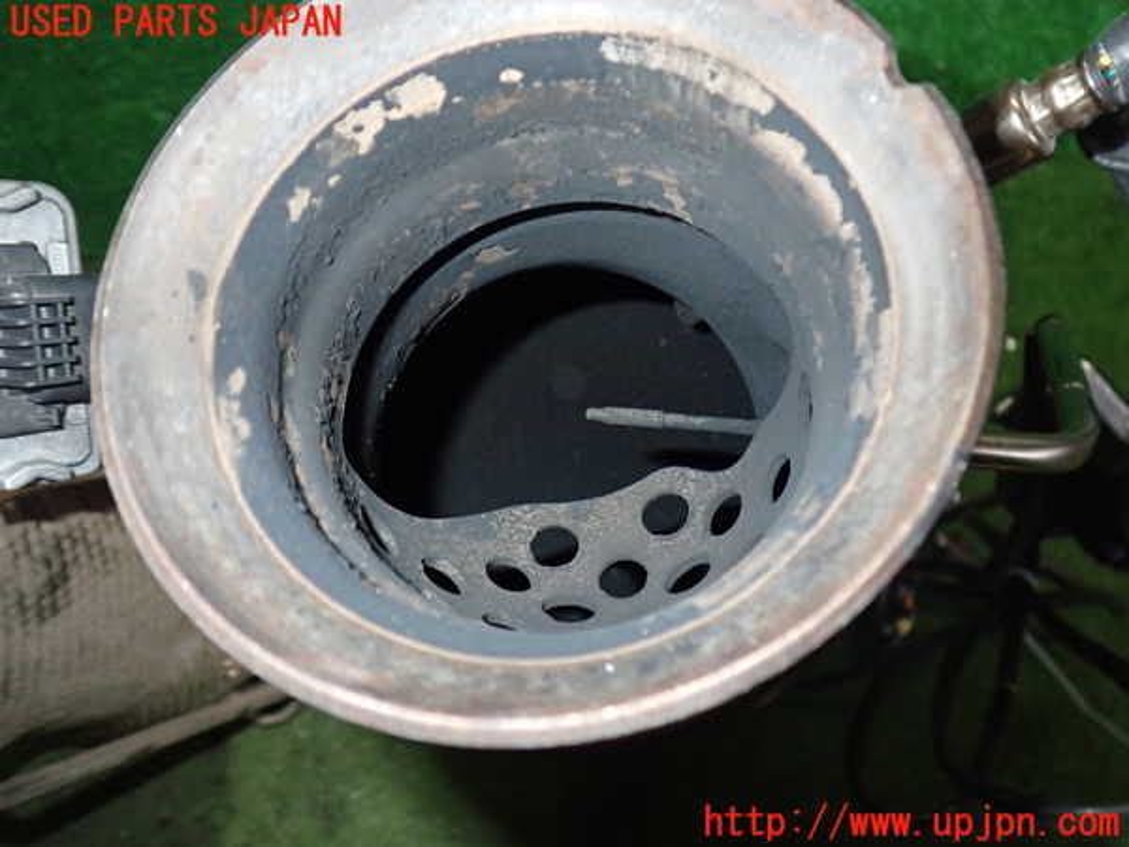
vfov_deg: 46.8
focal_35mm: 30
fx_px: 978
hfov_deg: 60.0
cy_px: 424
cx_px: 564
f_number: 6.3
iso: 500
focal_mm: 5.4
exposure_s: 1/30
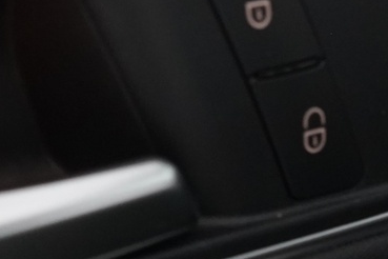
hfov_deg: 14.1
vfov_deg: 9.1
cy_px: 430
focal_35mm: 145
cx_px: 238
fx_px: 1563
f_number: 4.5
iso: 4000
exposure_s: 1/60
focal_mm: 33
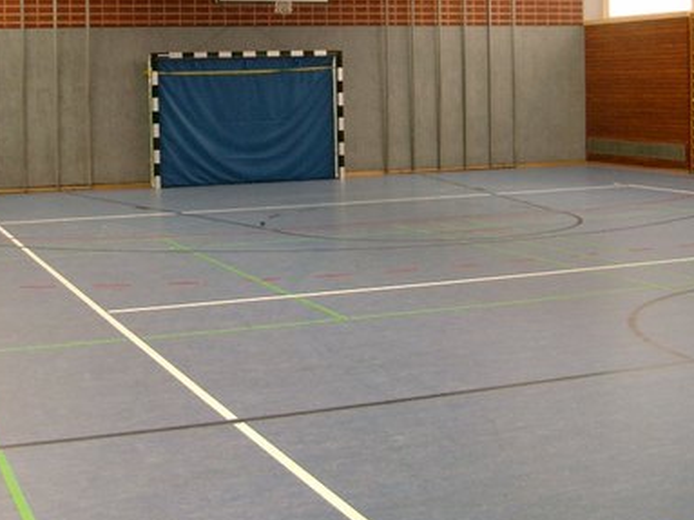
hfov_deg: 33.1
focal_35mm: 58
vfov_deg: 24.9
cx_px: 259
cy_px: 129
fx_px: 1162
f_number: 2.6
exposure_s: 1/40
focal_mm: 7.6
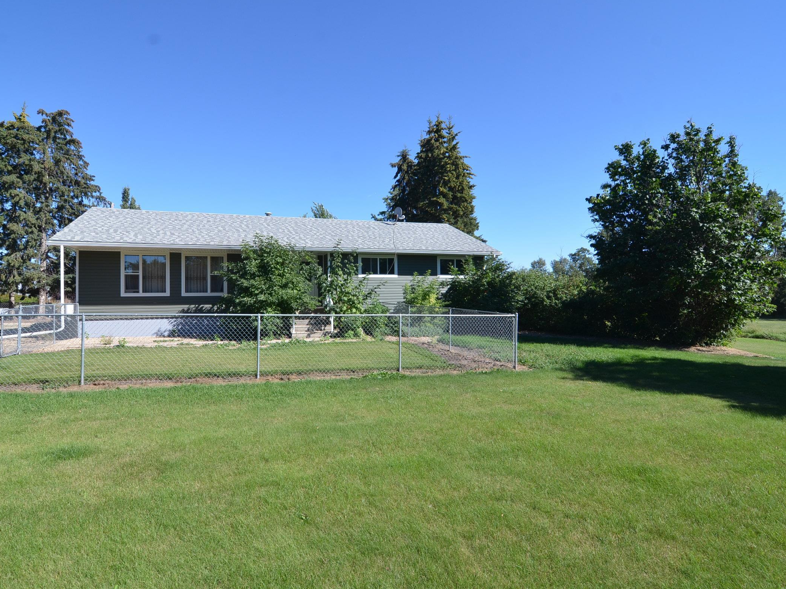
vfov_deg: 69.9
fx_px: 421
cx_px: 372
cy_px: 284
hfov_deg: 85.9
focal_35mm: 19
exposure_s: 1/250
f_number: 8
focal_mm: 11
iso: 200
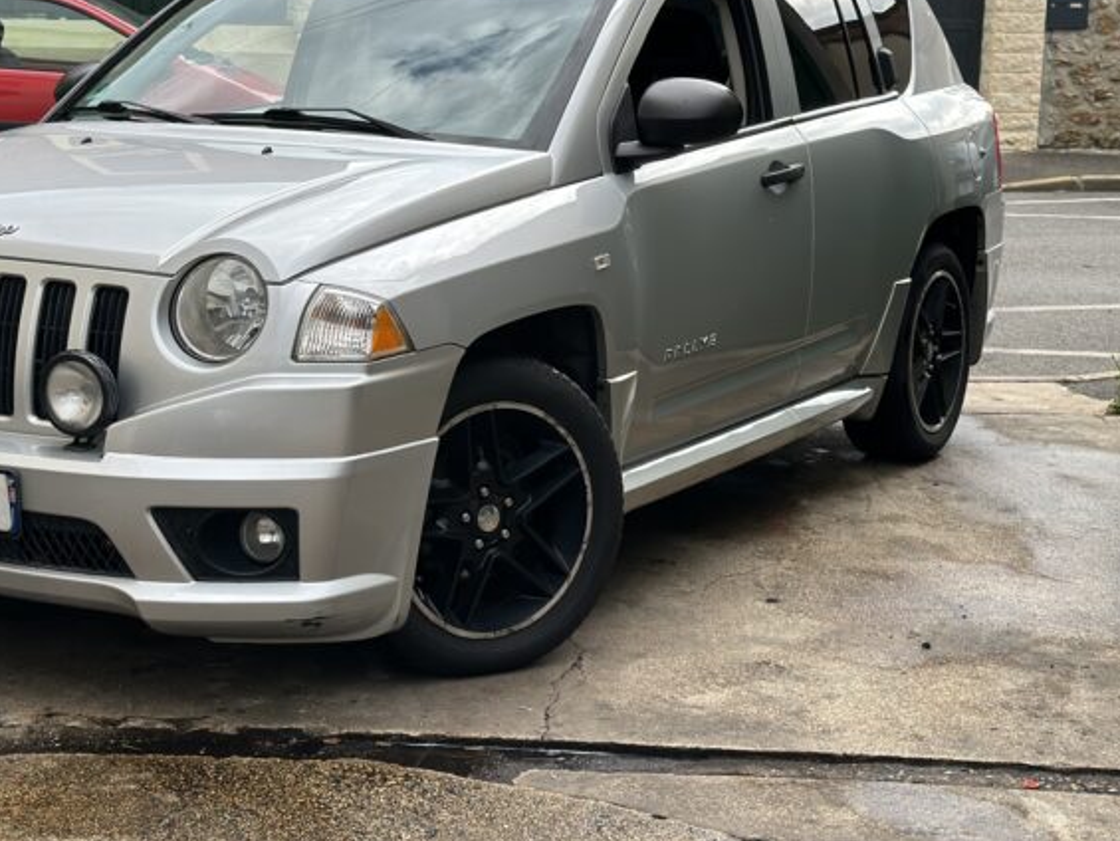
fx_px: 2201
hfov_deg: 28.4
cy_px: 280
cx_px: 373
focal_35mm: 68
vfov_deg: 21.5
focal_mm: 6.86
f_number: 1.78
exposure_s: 1/1030
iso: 64
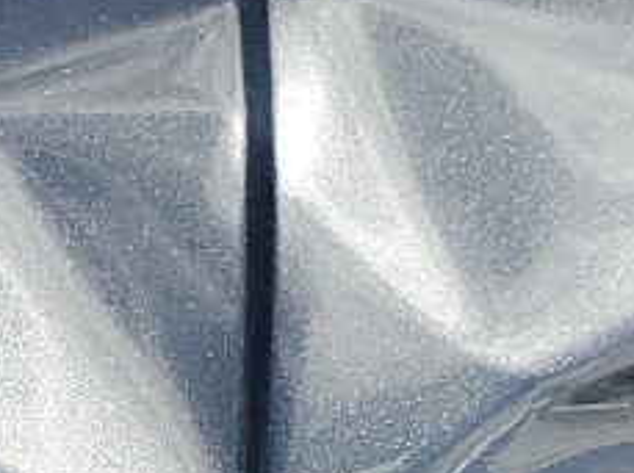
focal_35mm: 182
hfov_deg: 10.7
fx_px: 3328
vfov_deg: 7.8
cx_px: -111
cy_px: 910
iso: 50
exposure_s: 1/2000
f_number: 1.5
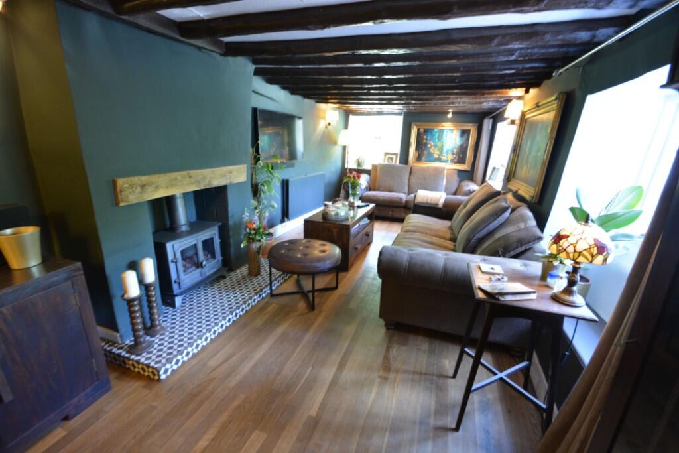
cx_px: 340
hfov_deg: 100.4
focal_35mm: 15
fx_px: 283
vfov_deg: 77.3
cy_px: 226
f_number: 8
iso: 400
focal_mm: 10
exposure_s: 1/1.6
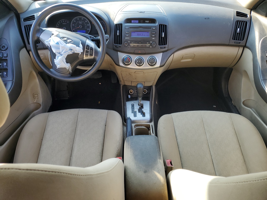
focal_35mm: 26
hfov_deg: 67.3
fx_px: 201
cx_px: 134
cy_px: 100
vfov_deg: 53.1
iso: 50
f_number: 1.5
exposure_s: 1/233
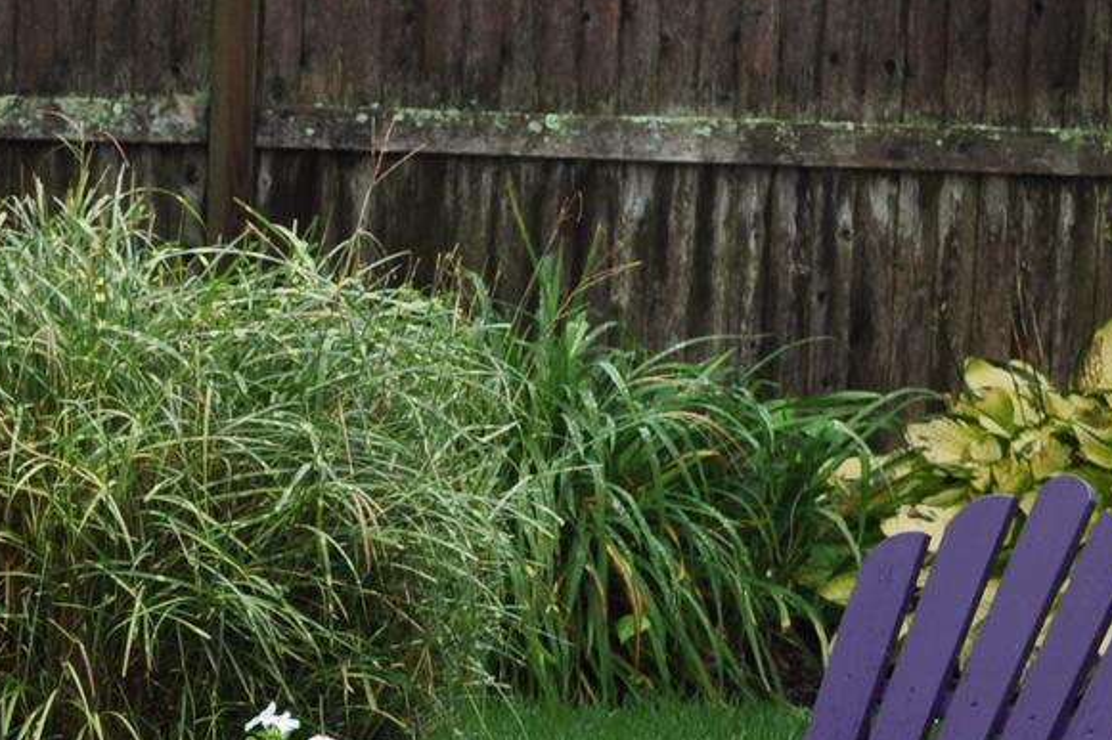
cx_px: -423
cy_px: 916
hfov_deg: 10.8
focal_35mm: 185
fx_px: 5705
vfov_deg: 7.4
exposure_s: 1/200
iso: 200
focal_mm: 35
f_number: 7.1
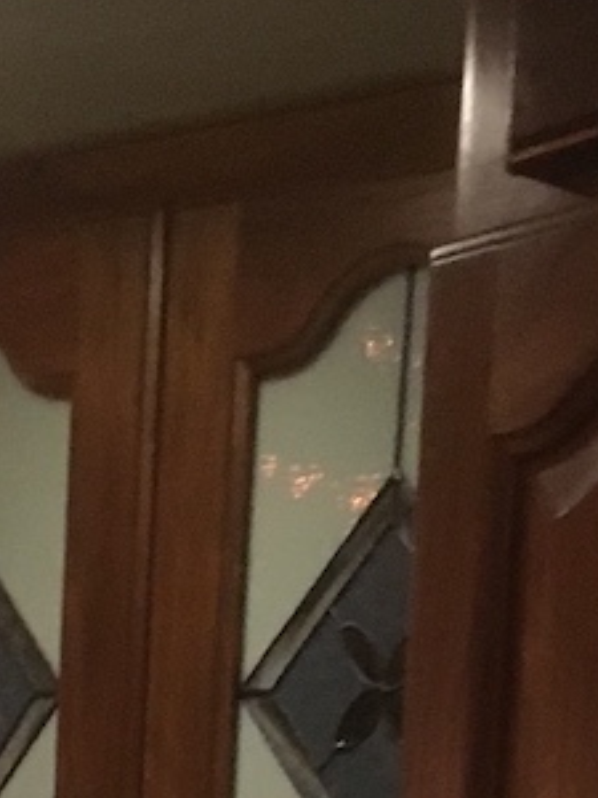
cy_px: 1605
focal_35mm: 129
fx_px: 2971
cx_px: 433
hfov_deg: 11.5
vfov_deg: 13.2
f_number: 2.2
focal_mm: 4.15
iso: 200
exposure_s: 1/30
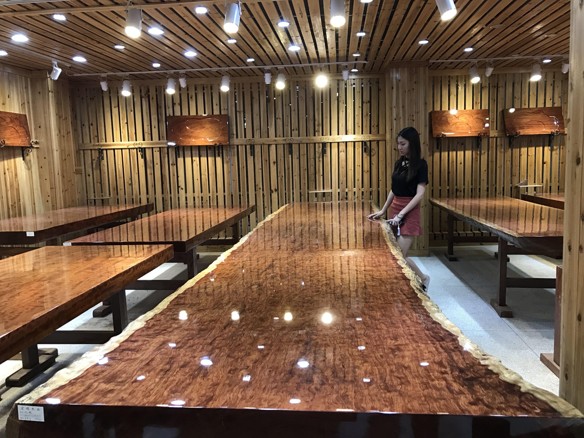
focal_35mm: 28
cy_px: 219
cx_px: 292
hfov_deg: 63.4
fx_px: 472
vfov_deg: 49.7
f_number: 1.8
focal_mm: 3.99
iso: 40
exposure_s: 1/25
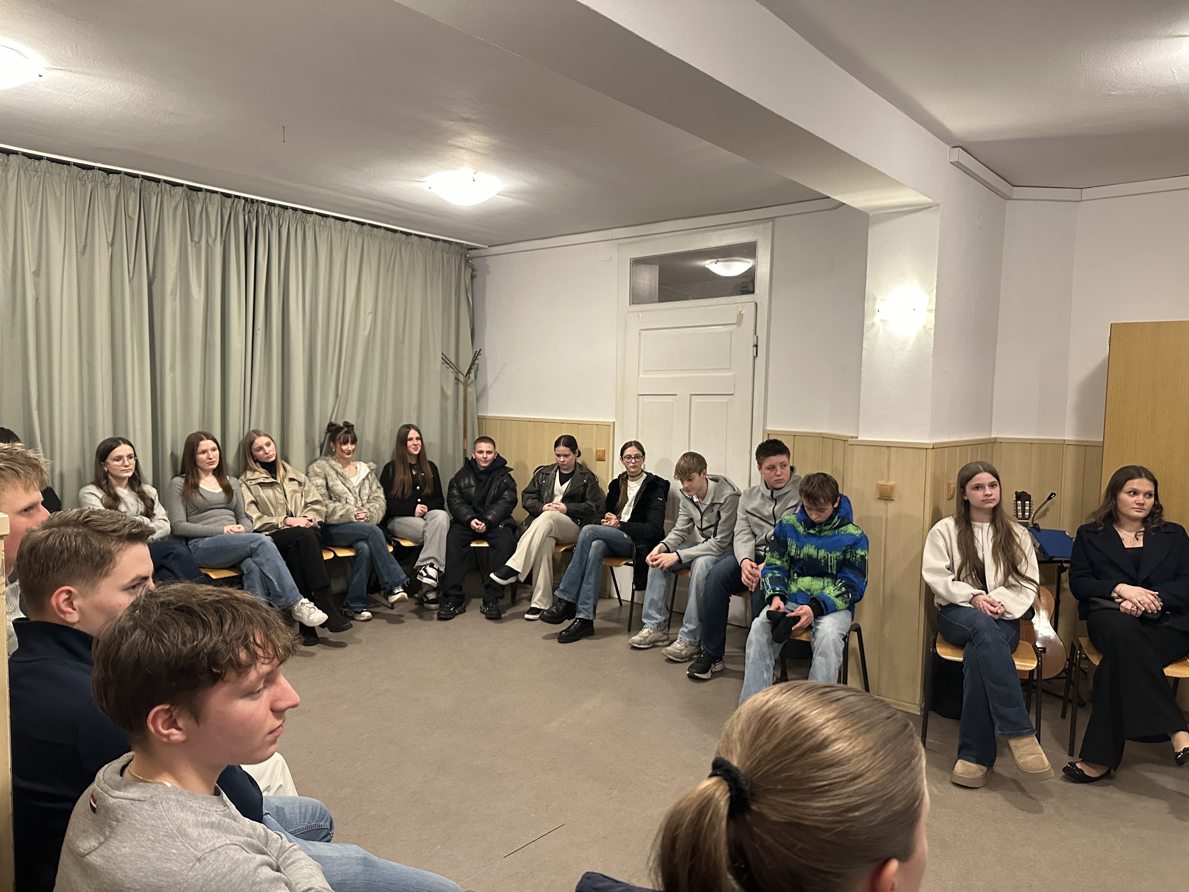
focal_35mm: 24
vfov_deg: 56.8
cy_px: 446
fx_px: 824
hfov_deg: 71.6
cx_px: 594
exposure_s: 1/50
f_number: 1.78
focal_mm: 6.86
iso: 500
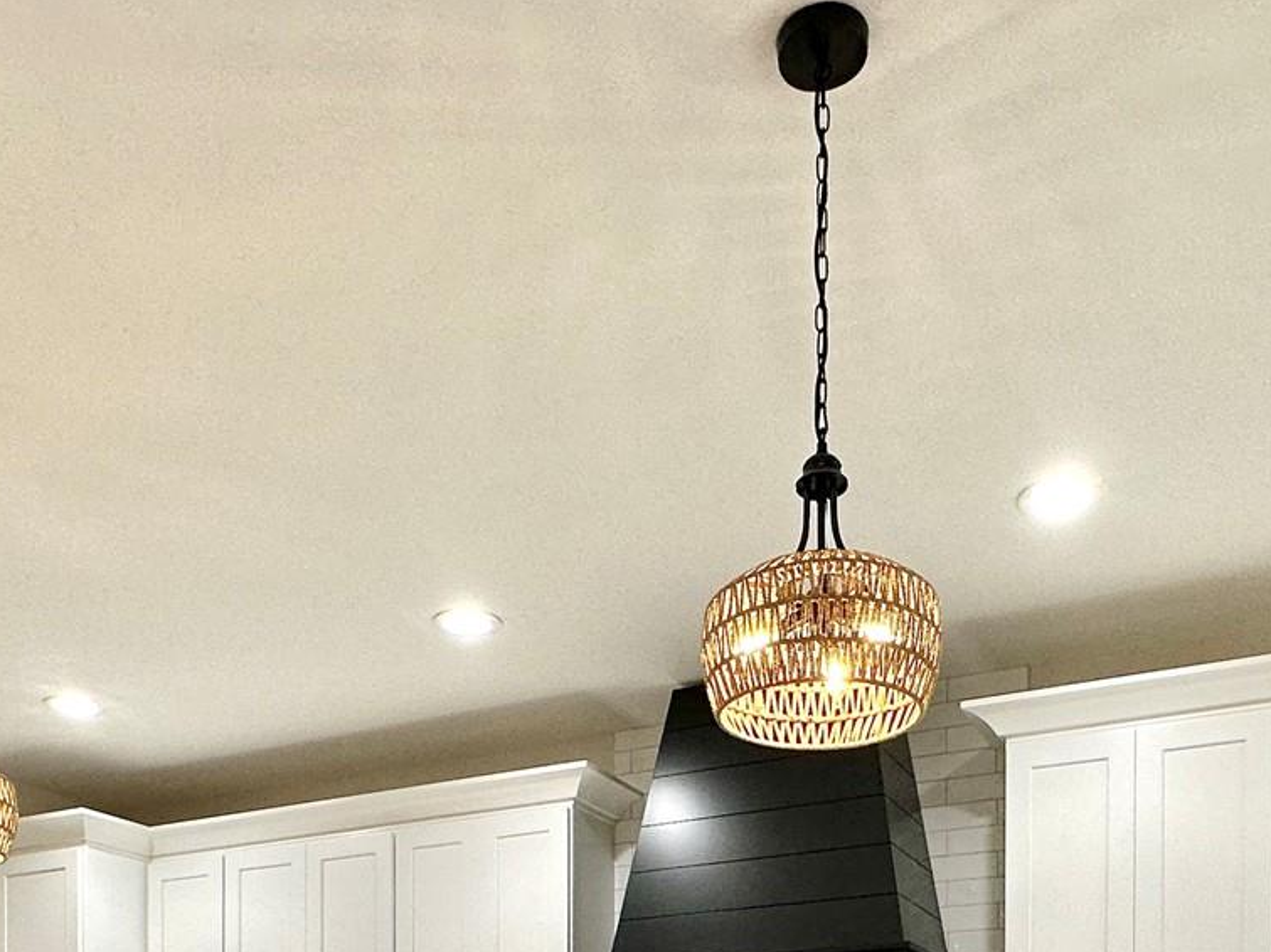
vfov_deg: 30.6
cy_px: 1201
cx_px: 655
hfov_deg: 49.0
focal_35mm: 38
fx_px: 1395
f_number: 2.2
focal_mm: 2.22
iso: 100
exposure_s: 1/120
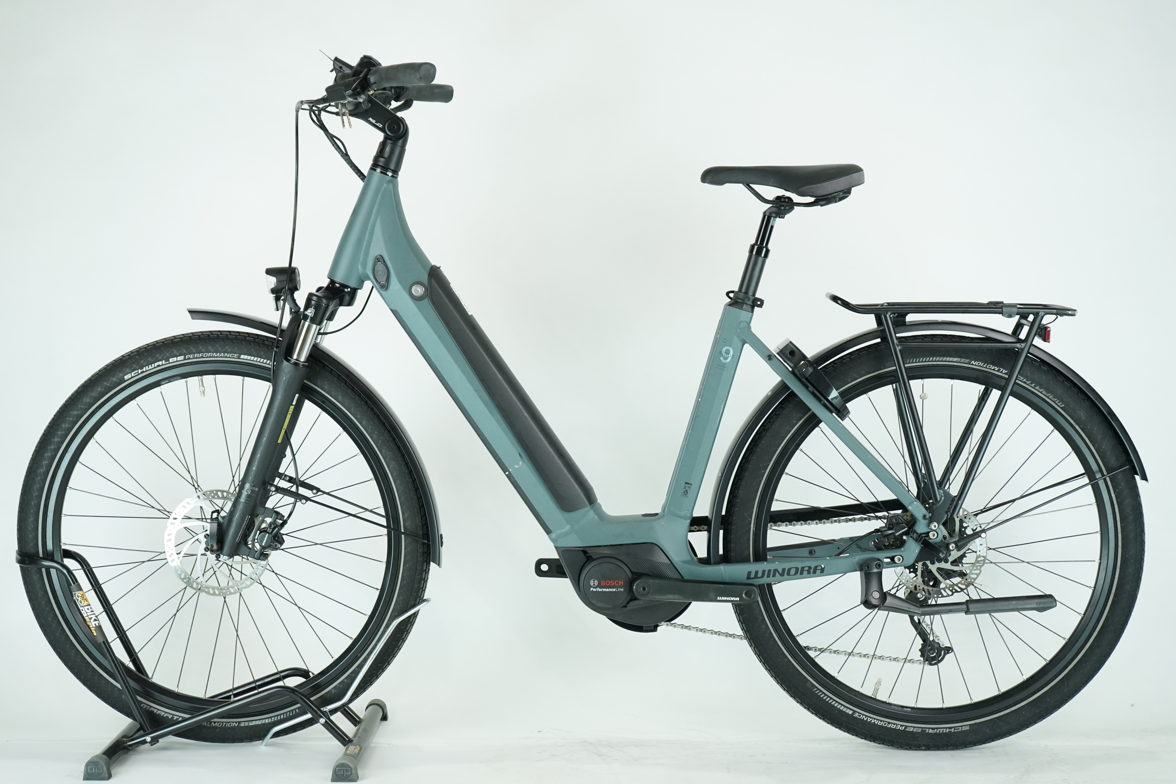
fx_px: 1862
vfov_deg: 23.8
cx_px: 588
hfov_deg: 35.1
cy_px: 392
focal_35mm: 57
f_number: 5.6
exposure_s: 1/200
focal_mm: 57
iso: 1600
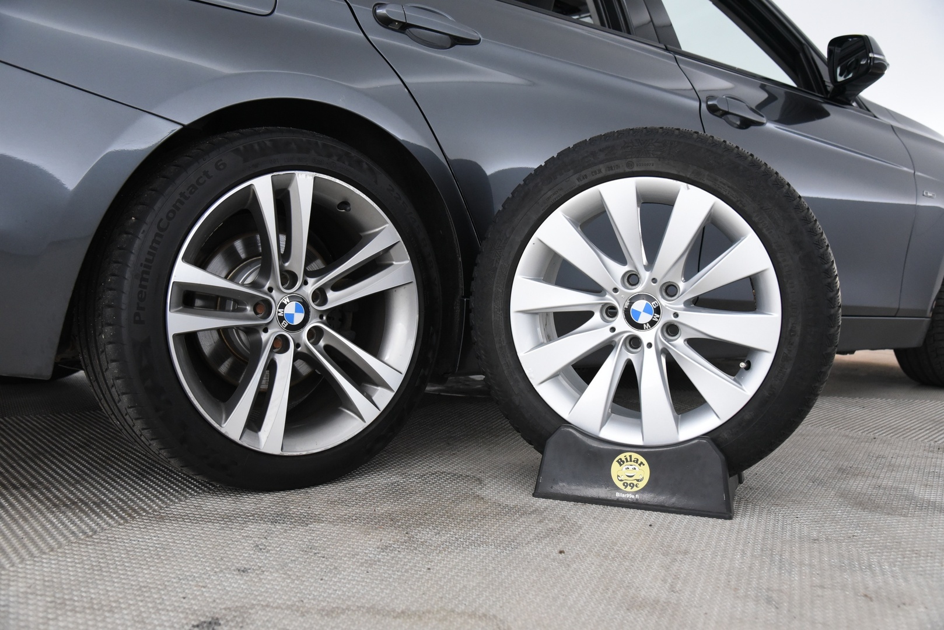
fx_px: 997
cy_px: 315
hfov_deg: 50.7
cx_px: 472
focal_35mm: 38
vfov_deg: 35.1
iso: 4000
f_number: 5
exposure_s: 1/80
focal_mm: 38
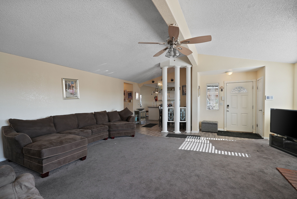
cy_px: 100
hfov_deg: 96.7
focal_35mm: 16
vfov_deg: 73.8
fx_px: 132
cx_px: 148
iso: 100
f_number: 4
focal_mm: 16
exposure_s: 1/15
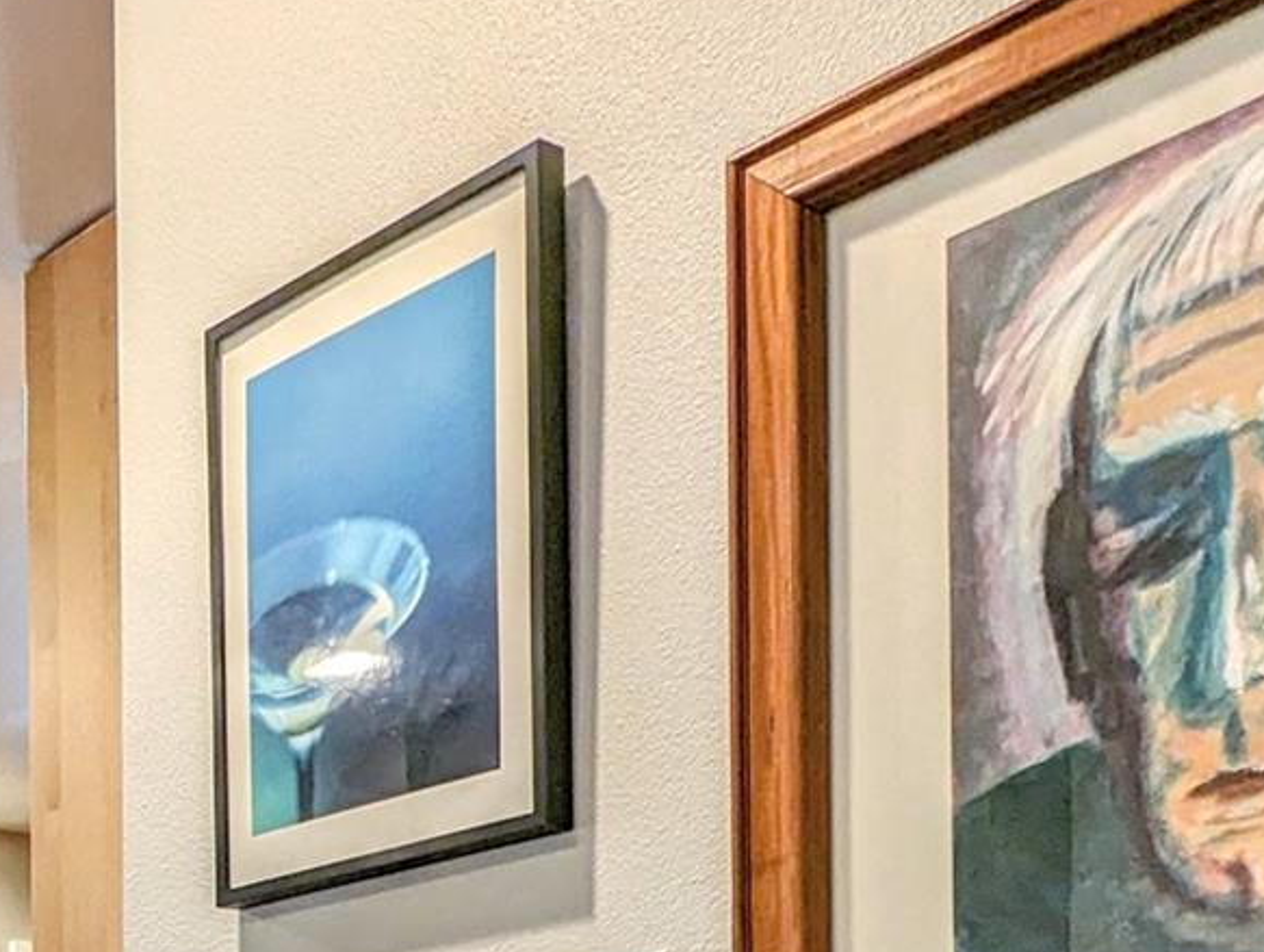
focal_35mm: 56
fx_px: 2048
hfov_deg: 29.5
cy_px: 1392
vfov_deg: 22.1
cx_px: -249
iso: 58
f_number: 2.2
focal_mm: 2.35
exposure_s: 1/24
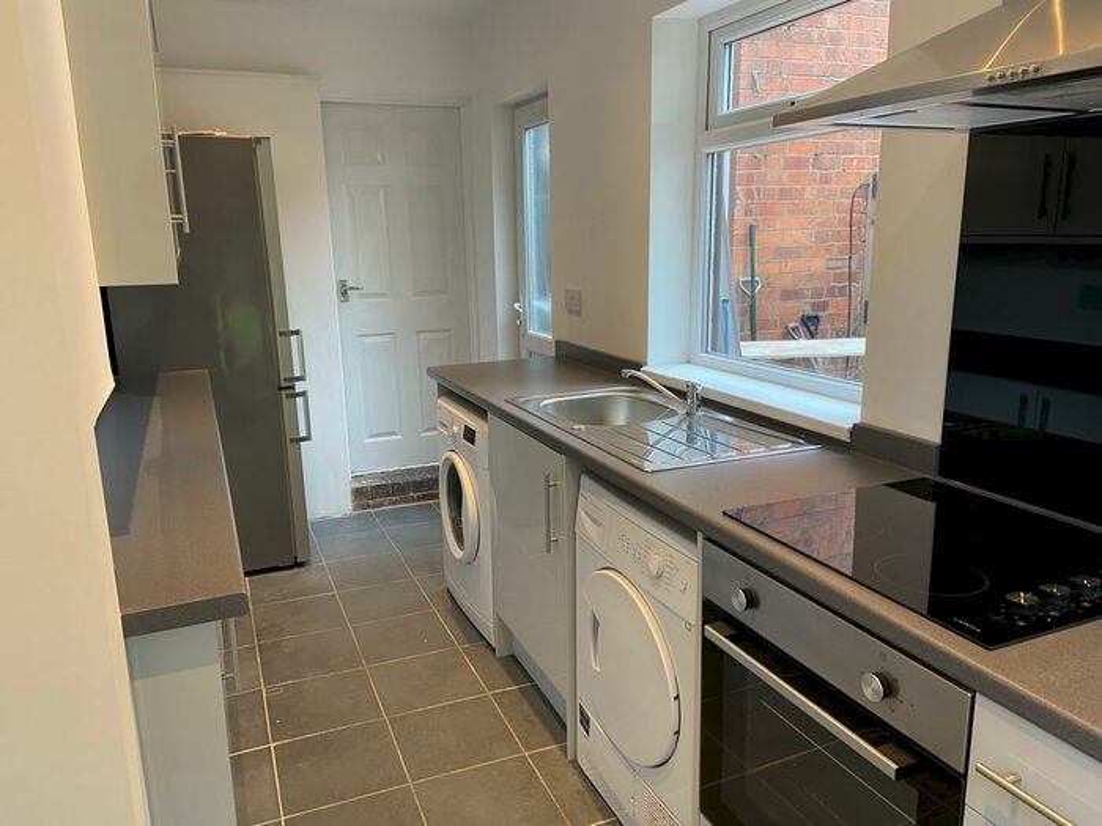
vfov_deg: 53.1
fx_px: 828
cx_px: 551
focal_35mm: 26
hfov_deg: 67.3
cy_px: 413
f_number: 1.8
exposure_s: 1/50
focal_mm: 4.25
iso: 80
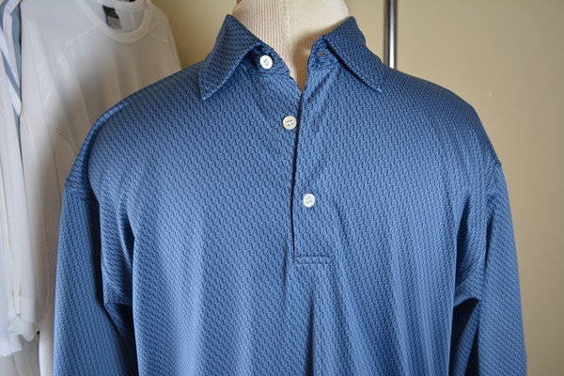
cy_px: 188
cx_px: 282
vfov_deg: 40.0
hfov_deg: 57.2
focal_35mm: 33
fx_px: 517
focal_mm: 22
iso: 560
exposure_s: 1/60
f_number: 4
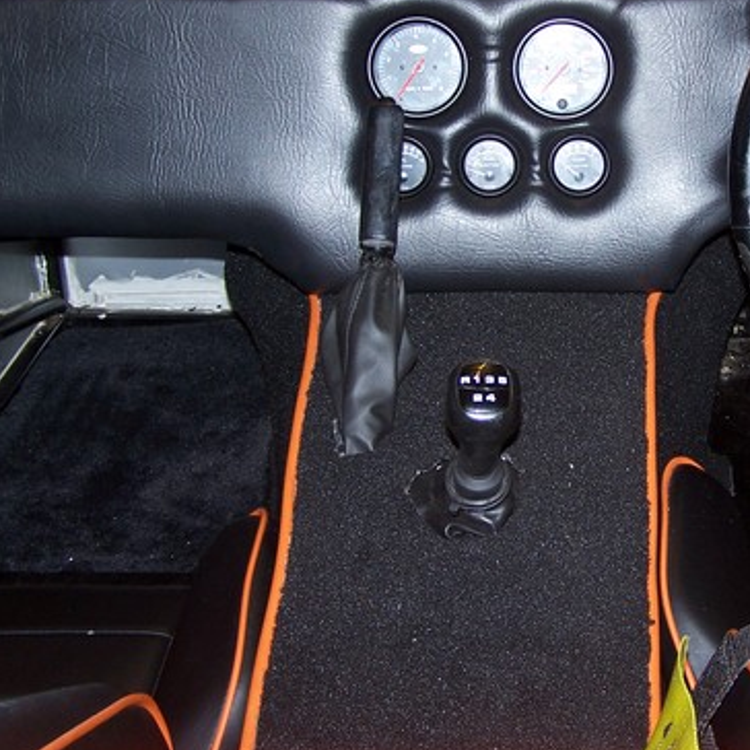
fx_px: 1446
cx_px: 589
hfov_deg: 28.5
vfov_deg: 28.9
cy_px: 266
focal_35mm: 59
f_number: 2.8
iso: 80
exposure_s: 1/60
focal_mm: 6.3
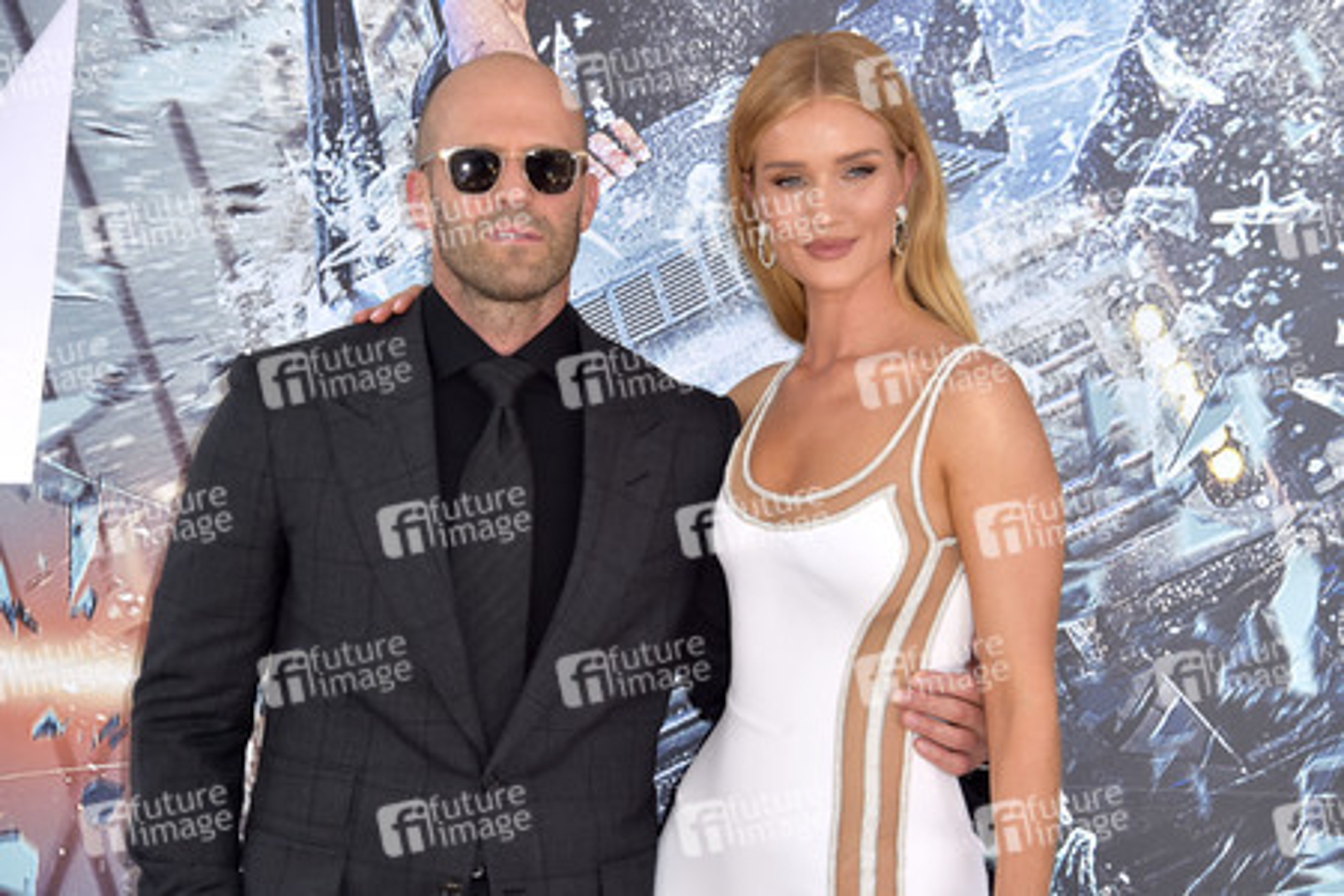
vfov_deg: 11.8
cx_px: 672
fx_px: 4330
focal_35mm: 116
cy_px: 448
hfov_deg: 17.6
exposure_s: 1/250
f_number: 7.1
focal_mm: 116
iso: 320
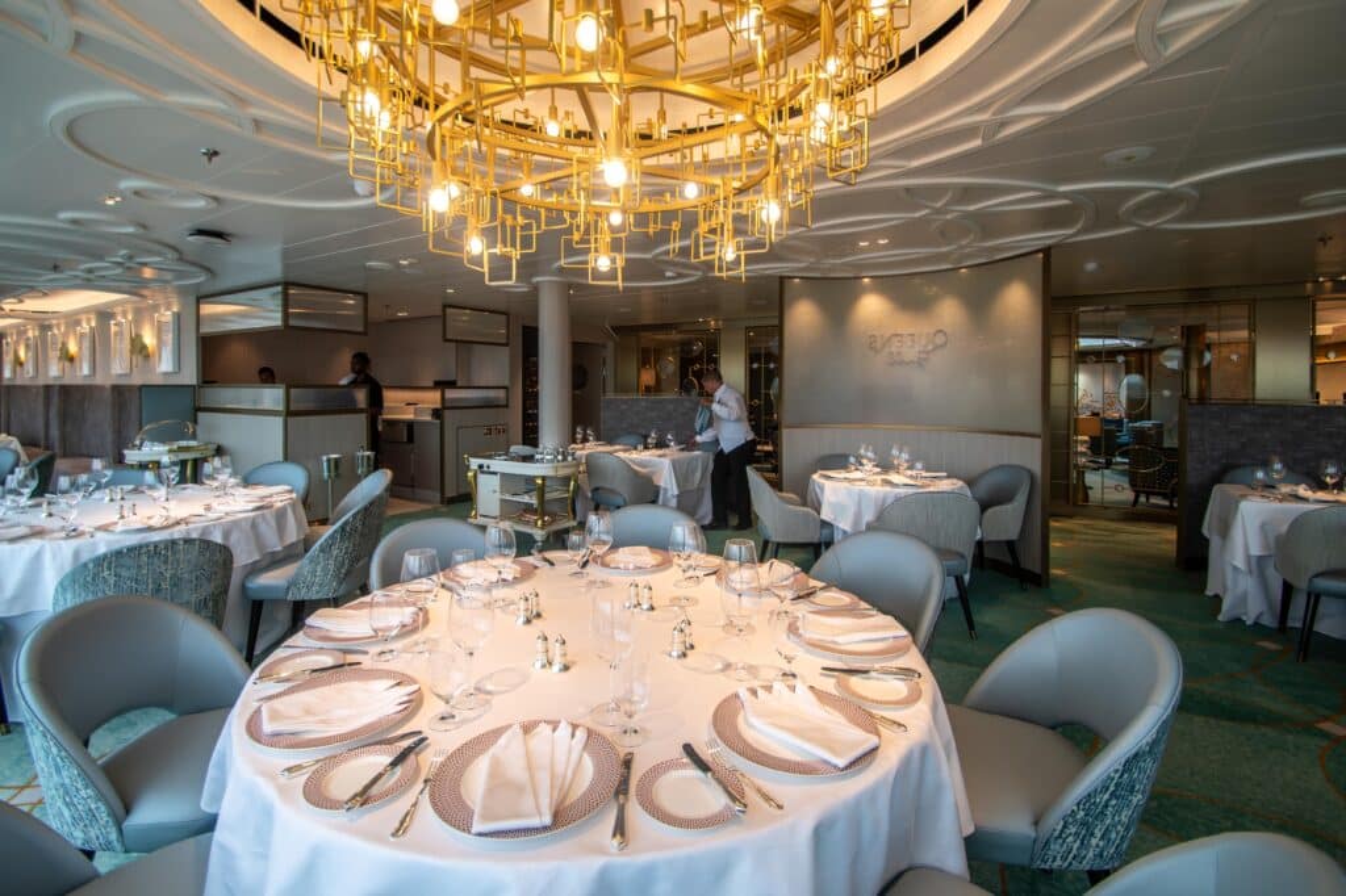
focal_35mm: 15
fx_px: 561
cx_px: 673
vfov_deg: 77.3
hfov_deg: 100.4
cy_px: 448
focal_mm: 10
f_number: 4.5
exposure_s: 1/80
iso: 100
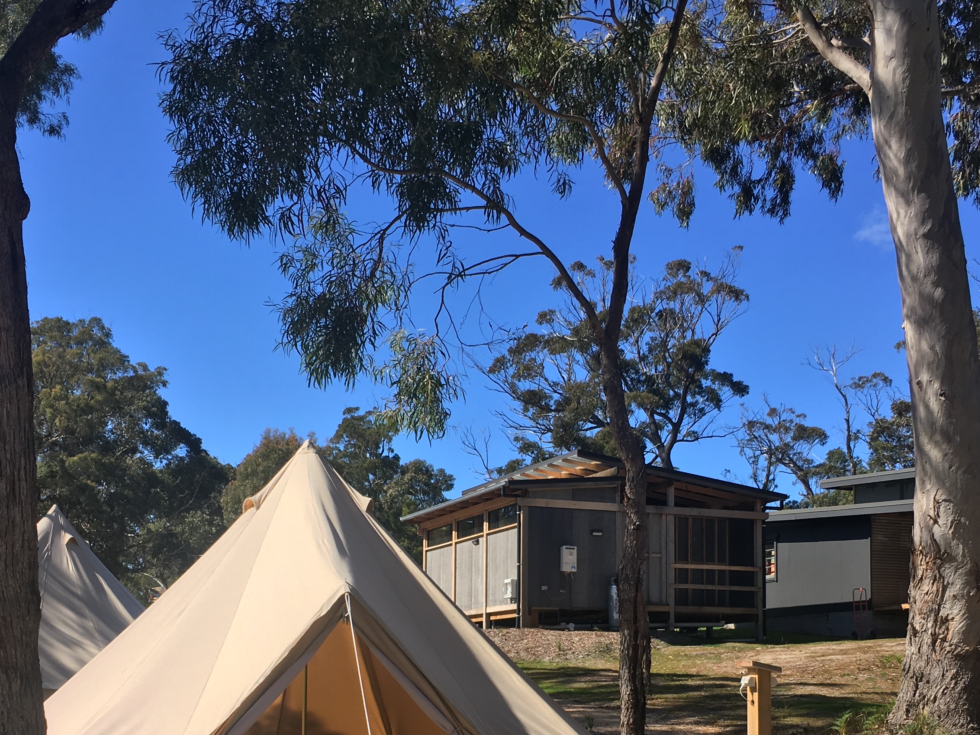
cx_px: 496
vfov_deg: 29.6
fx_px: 1359
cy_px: 583
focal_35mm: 48
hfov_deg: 39.7
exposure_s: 1/1221
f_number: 2.2
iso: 25
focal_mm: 4.15
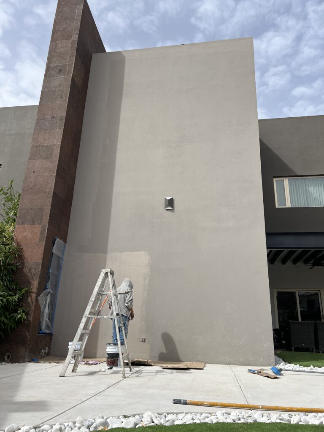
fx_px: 324
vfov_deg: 67.3
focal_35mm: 26
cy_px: 216
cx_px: 162
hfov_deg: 53.1
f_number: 1.5
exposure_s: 1/4630
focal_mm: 5.7
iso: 50
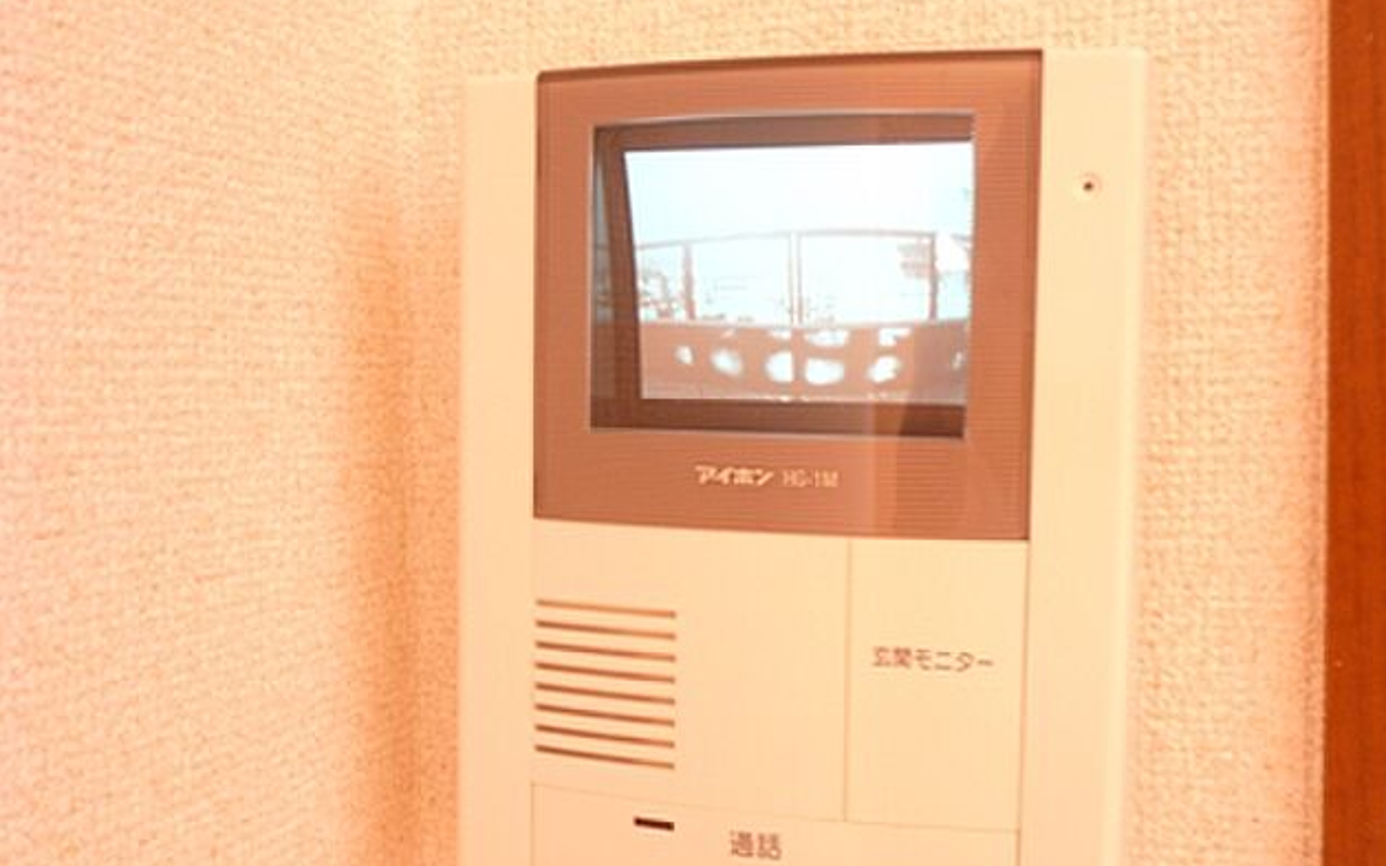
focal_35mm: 41
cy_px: 505
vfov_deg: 31.2
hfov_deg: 48.2
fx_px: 1549
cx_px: 703
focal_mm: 6.8
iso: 100
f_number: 3.8
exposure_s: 1/8
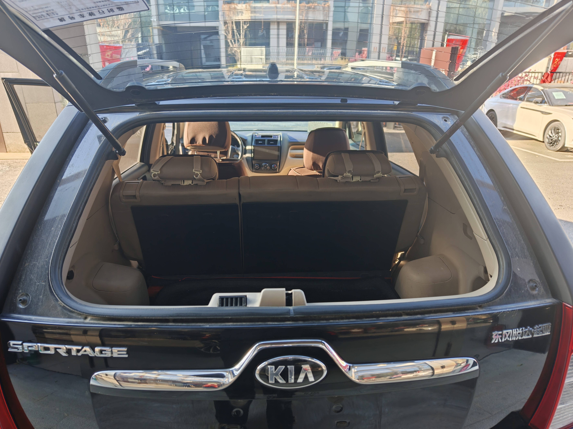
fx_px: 397
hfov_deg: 71.6
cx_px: 278
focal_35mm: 24
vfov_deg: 56.8
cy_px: 208
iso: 200
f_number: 1.8
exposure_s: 1/200
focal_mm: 8.67
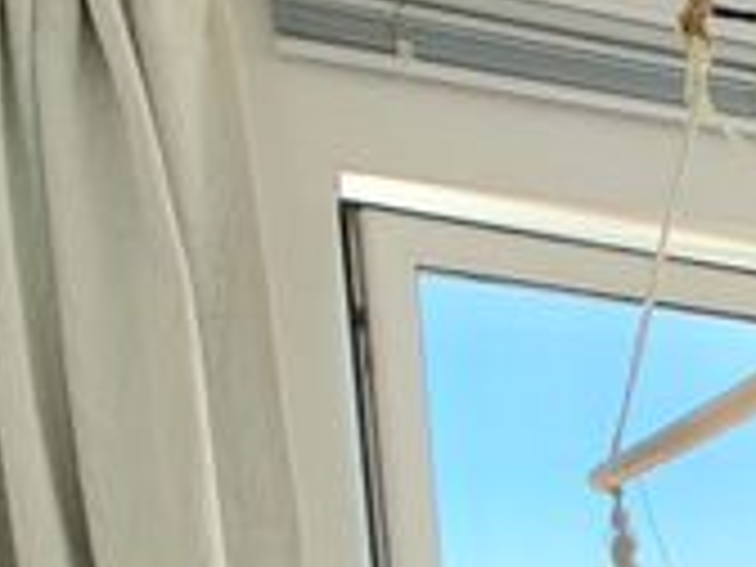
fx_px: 2031
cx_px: 1179
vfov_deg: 14.6
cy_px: 900
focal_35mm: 93
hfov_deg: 18.4
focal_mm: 4.25
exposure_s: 1/1176
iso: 25
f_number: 1.8
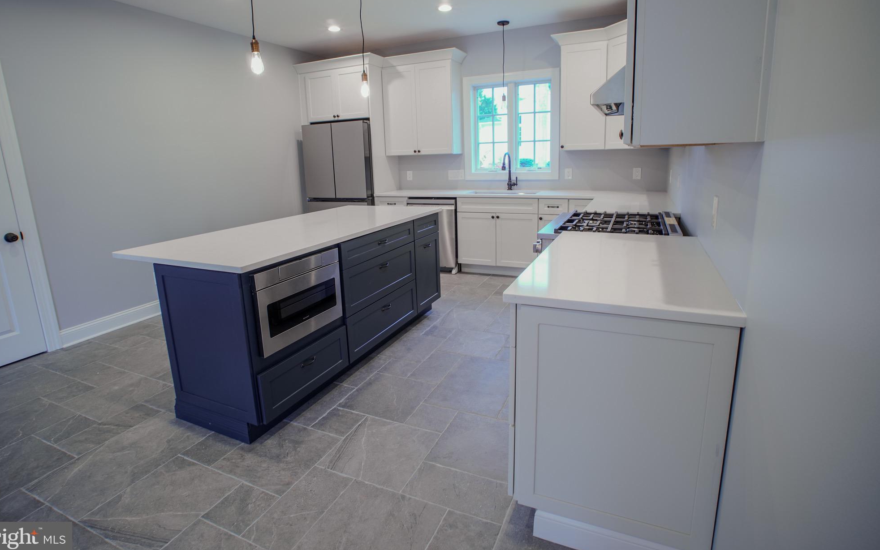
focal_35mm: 18
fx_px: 420
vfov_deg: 66.2
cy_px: 249
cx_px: 431
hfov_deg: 92.6
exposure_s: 1/4
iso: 100
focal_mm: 11
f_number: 7.1
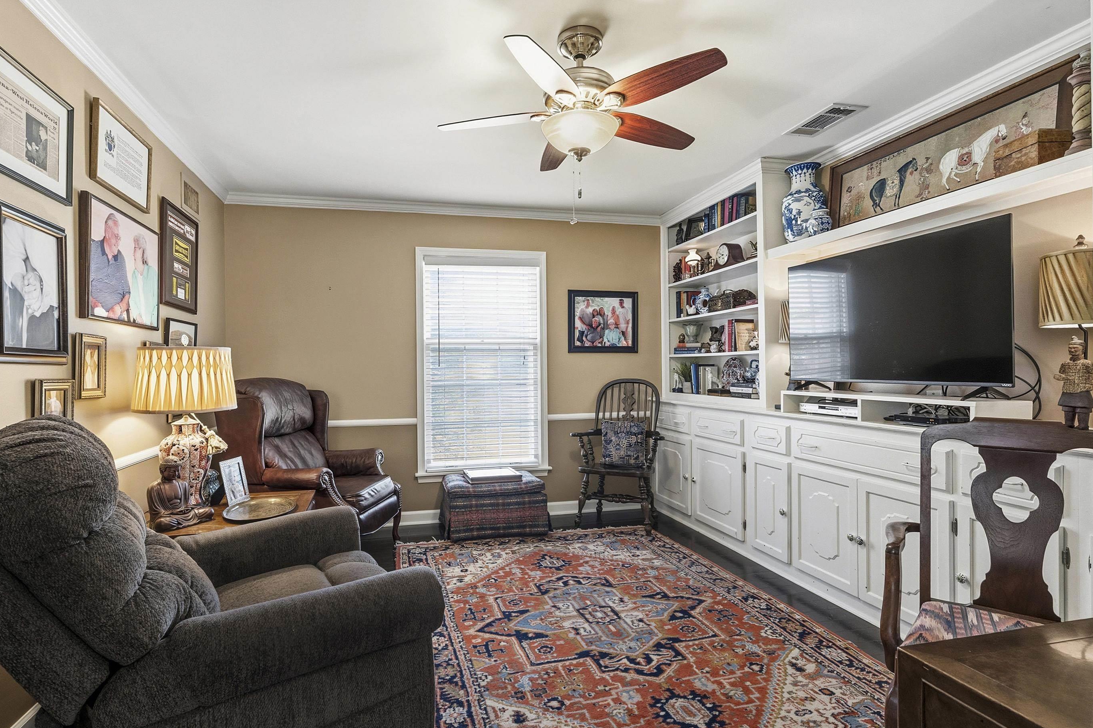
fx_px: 516
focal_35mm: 17
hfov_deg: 93.2
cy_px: 360
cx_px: 519
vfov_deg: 70.4
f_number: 9
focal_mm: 16
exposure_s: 1/100
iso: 1250
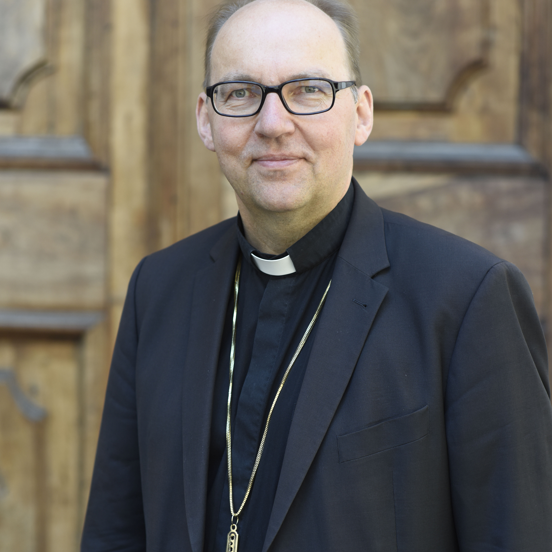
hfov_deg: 16.0
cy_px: 305
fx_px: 1966
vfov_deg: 16.0
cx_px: 274
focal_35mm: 109
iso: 400
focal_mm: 85
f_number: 2.8
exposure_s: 1/640
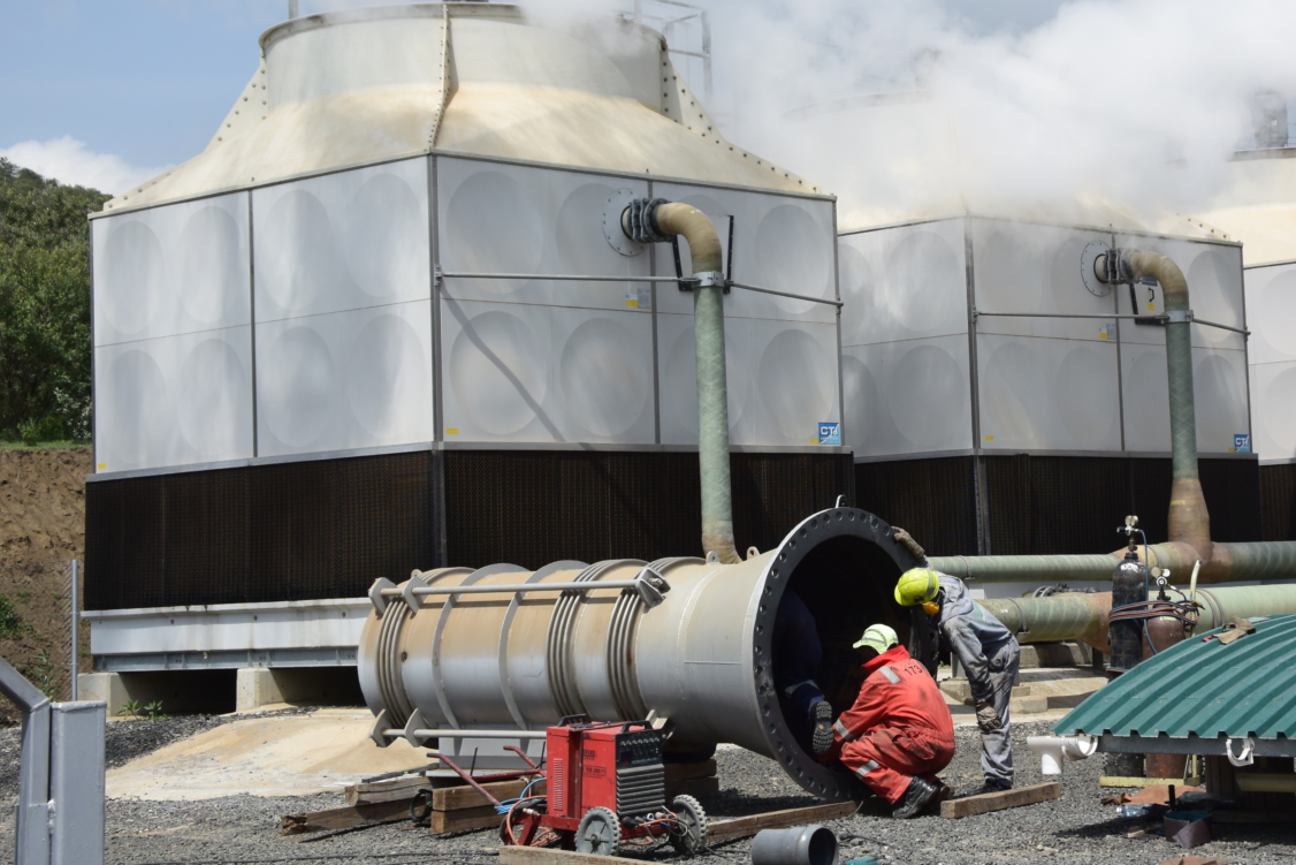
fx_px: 2700
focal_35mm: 75
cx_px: 848
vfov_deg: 18.2
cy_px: 350
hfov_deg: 26.9
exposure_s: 1/1000
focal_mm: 20.6
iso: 160
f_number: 5
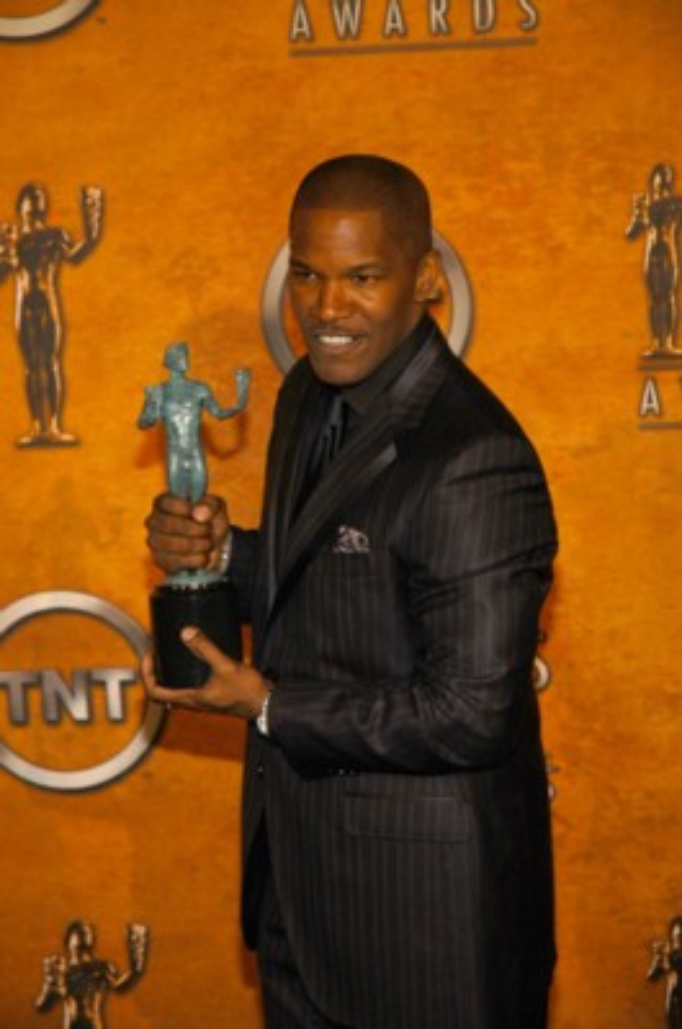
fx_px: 2997
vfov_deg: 19.5
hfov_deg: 13.0
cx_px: 341
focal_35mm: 105
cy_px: 514
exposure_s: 1/180
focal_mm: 70
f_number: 4.5
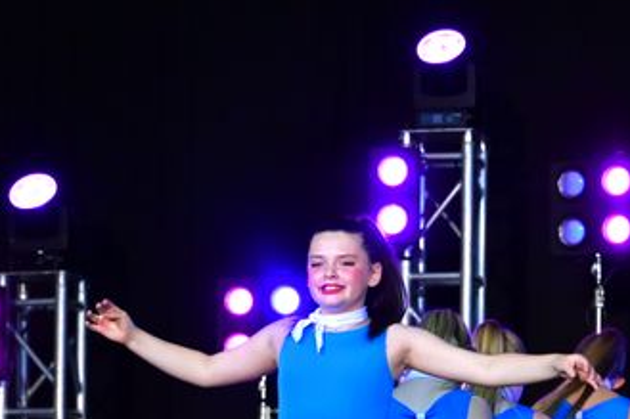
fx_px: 3813
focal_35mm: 218
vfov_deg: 6.3
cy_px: 347
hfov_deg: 9.4
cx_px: 429
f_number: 4
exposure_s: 1/800
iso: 5000
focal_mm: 70
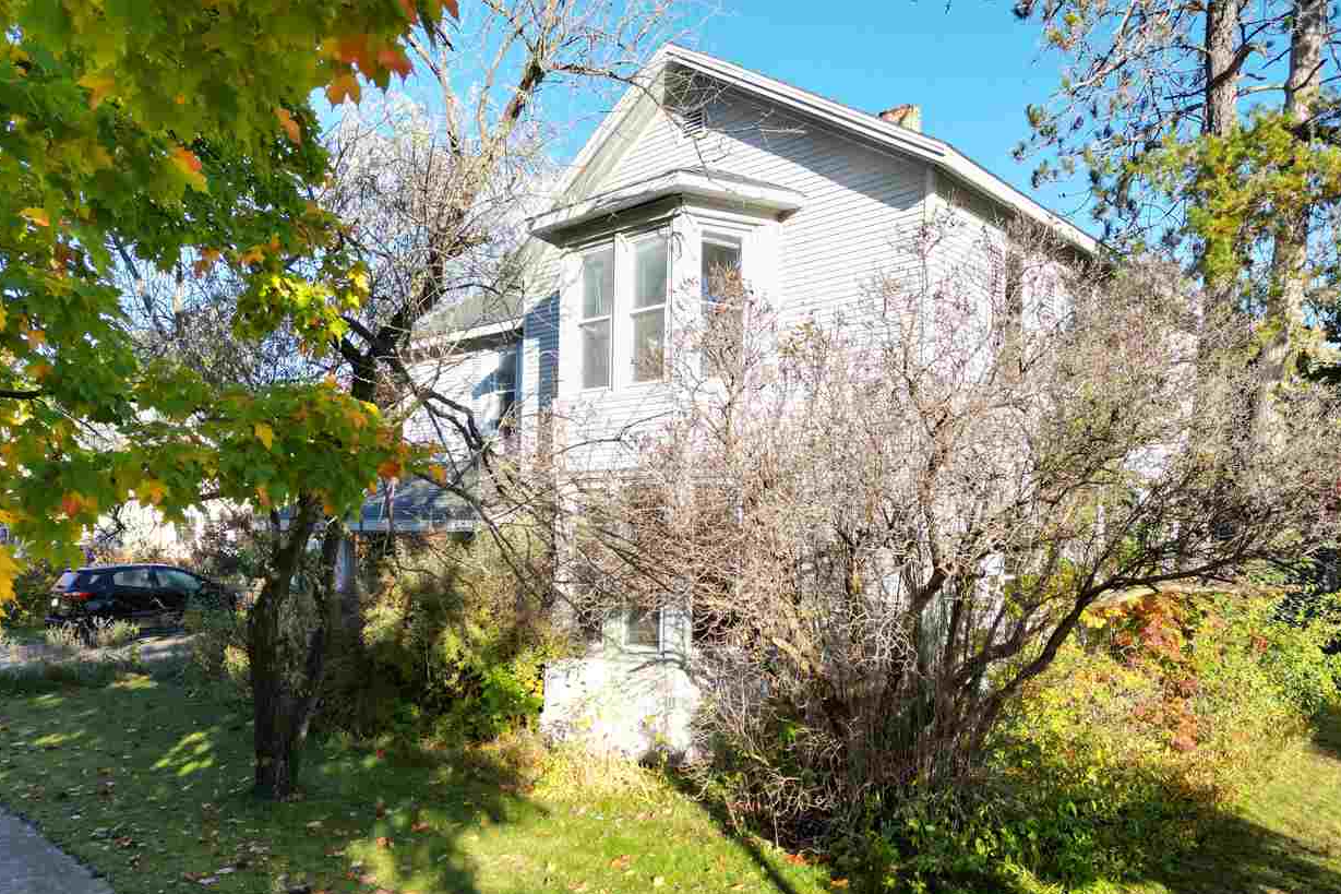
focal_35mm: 26
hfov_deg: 69.4
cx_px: 691
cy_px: 505
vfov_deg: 49.4
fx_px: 968
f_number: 1.7
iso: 110
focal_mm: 6.72
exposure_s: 1/1000
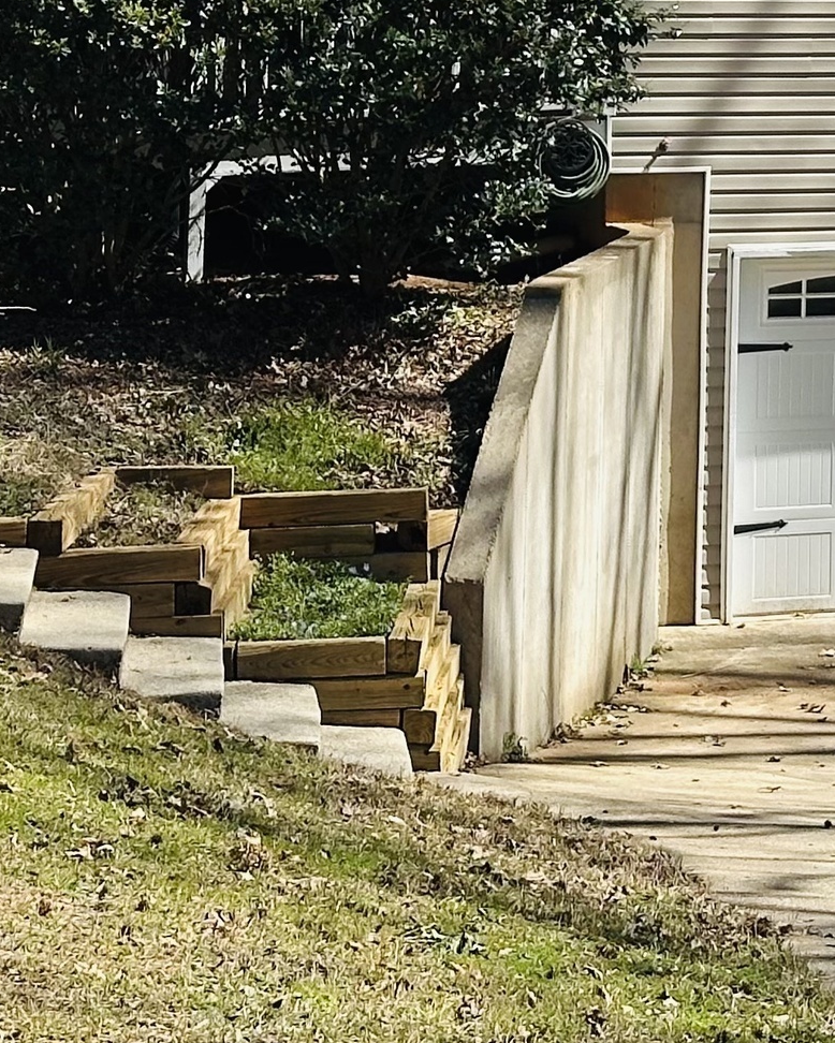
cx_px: 1001
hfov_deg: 10.3
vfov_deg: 12.7
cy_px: -164
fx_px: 4570
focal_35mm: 148
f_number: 1.78
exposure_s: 1/2203
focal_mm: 6.86
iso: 64
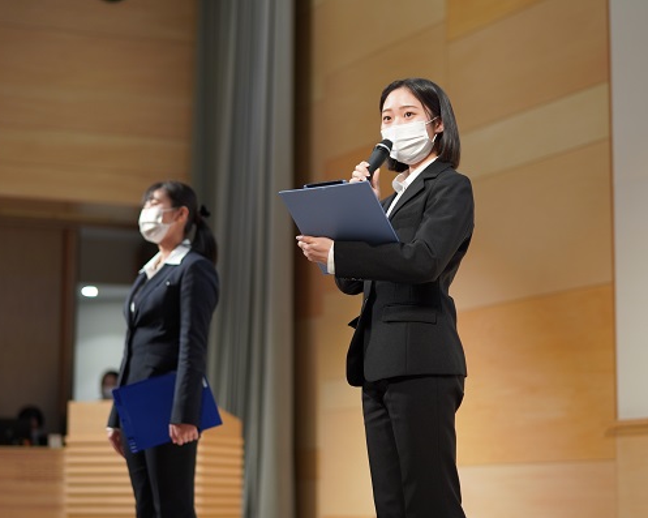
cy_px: 260
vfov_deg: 18.1
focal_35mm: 85
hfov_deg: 22.5
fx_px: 1629
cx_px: 332
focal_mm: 50
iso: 320
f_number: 1.4
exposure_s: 1/400
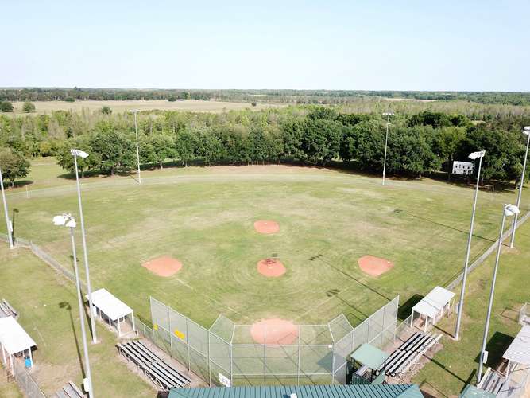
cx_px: 265
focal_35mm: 26
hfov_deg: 67.3
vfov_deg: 53.0
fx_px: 398
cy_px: 199
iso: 100
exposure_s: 1/581
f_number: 2.2
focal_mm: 4.73
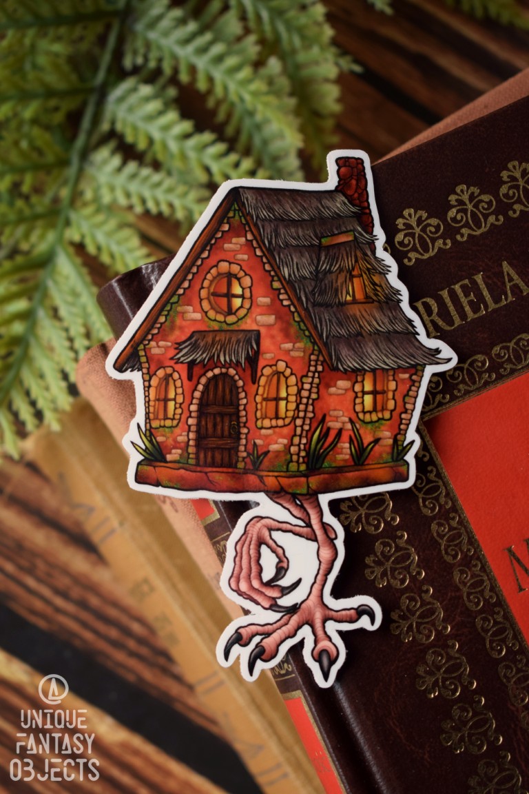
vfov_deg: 28.1
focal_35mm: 72
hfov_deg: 18.9
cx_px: 264
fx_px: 1587
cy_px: 397
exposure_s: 1/60
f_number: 5.3
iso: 500
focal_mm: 48
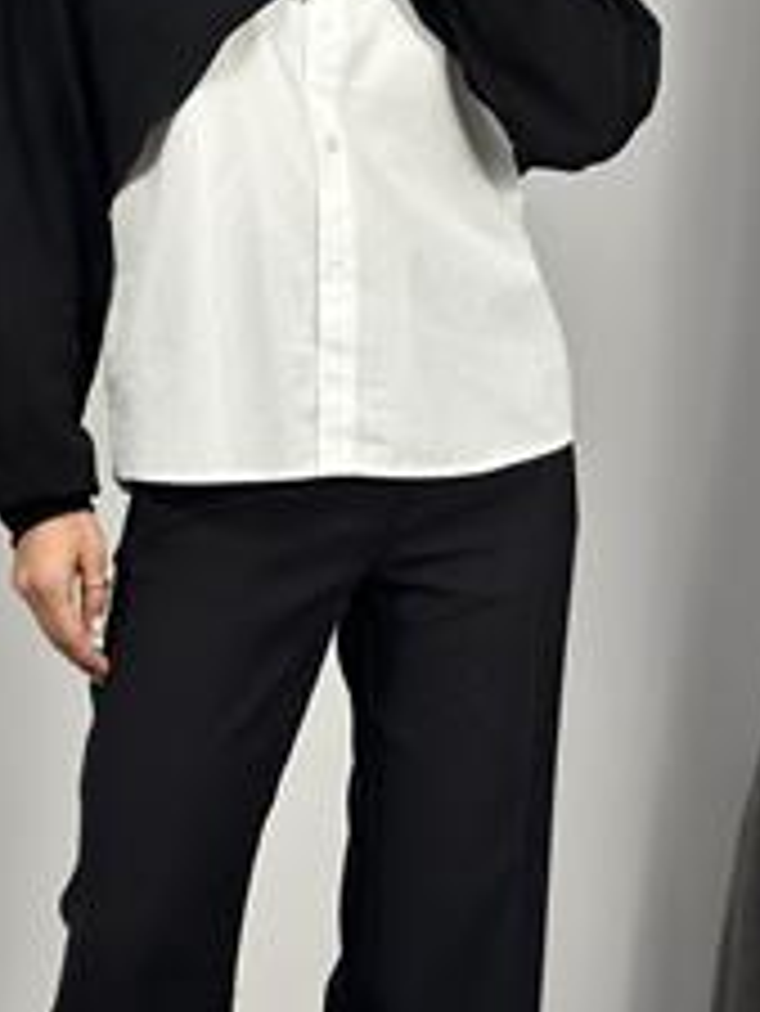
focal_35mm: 88
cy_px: 146
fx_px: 2574
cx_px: 256
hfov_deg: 16.8
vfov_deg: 21.8
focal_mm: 6.86
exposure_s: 1/100
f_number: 1.78
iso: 100
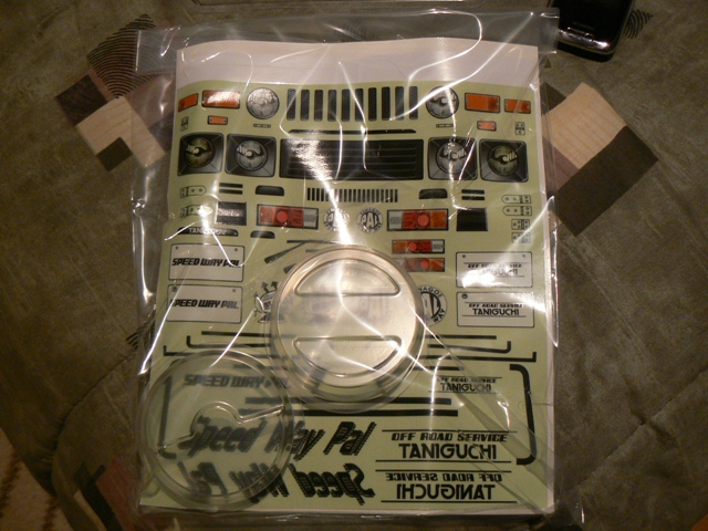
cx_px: 354
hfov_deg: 51.4
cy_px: 266
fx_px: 736
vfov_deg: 39.7
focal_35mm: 36
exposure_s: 1/30
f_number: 2.8
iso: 200
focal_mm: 6
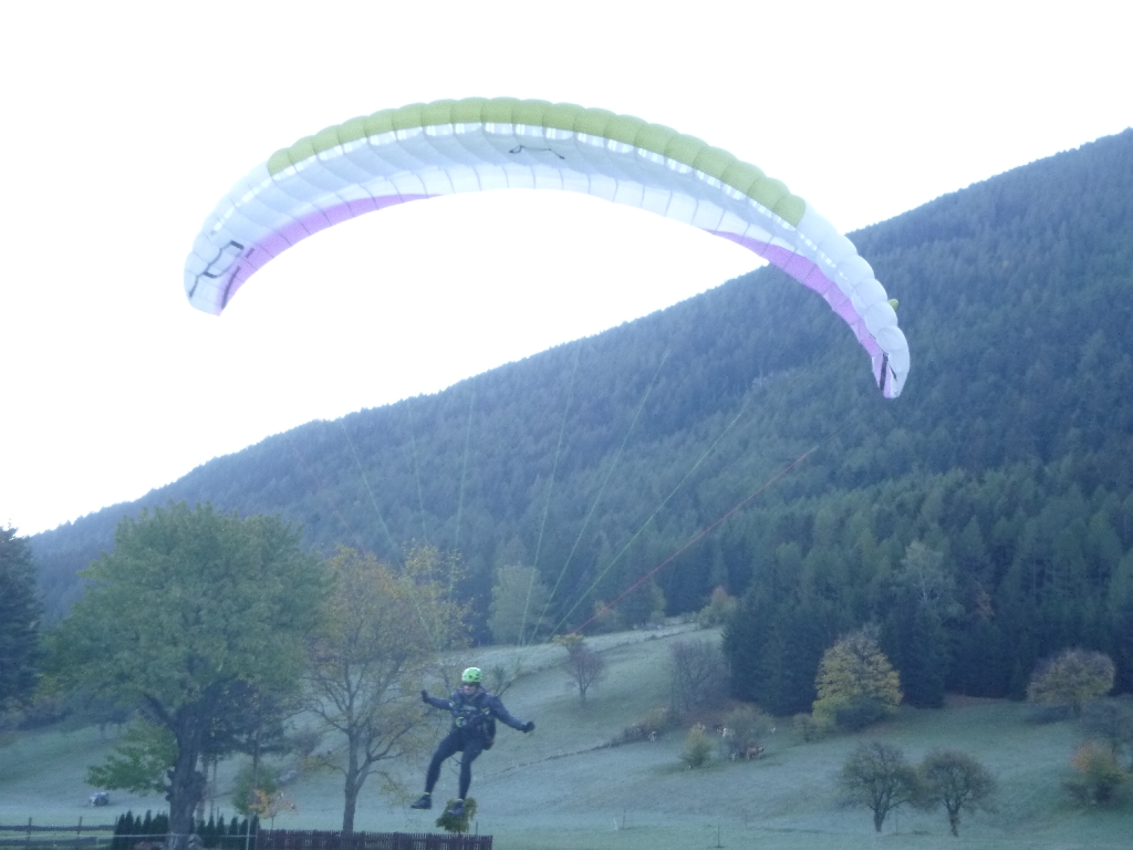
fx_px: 2029
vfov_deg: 23.7
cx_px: 566
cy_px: 425
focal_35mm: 62
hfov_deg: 31.2
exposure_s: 1/80
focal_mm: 11.1
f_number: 5.3
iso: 320
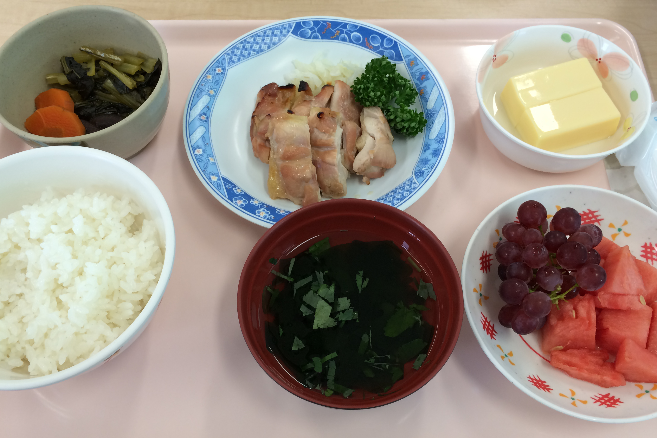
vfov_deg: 41.0
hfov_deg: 58.7
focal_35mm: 32
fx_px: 584
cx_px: 331
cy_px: 251
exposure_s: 1/40
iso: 32
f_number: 2.2
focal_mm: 4.12
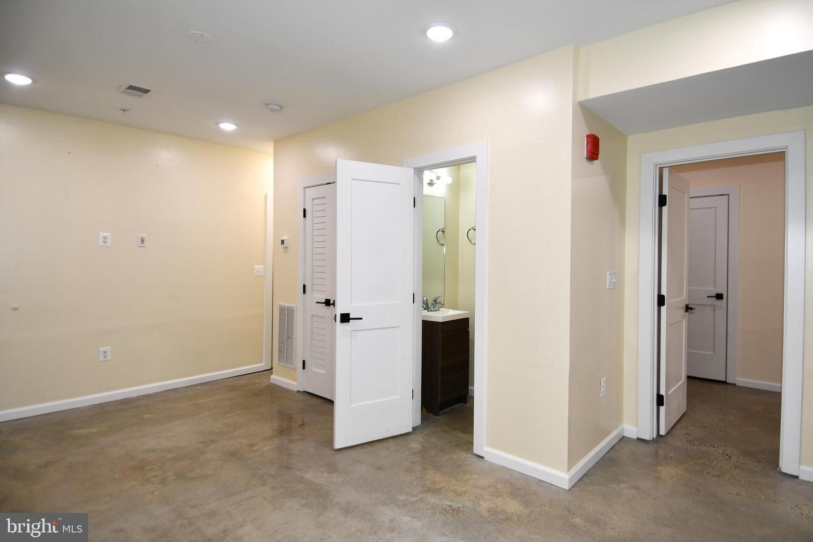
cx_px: 406
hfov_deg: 90.0
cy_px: 271
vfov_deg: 67.4
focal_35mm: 18
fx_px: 406
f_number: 4
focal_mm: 12
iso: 220
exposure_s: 1/60
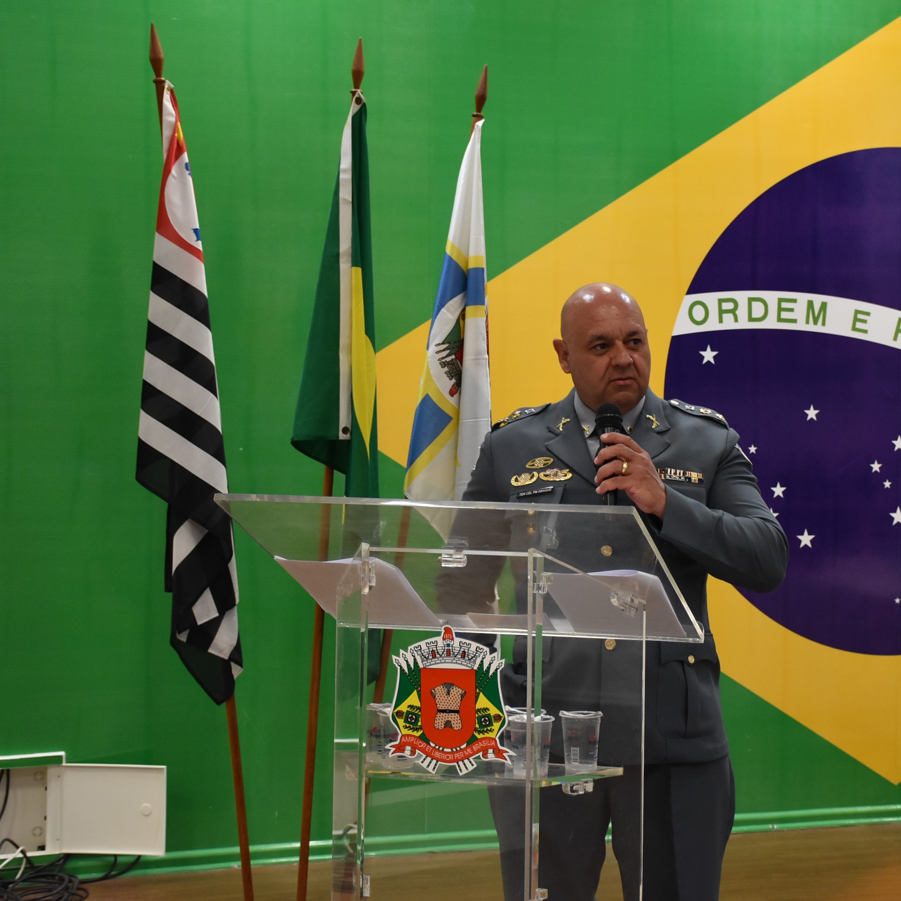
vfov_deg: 27.7
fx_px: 1826
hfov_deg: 27.5
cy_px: 454
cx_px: 606
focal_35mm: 62
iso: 1250
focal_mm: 32
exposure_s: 1/60
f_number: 4
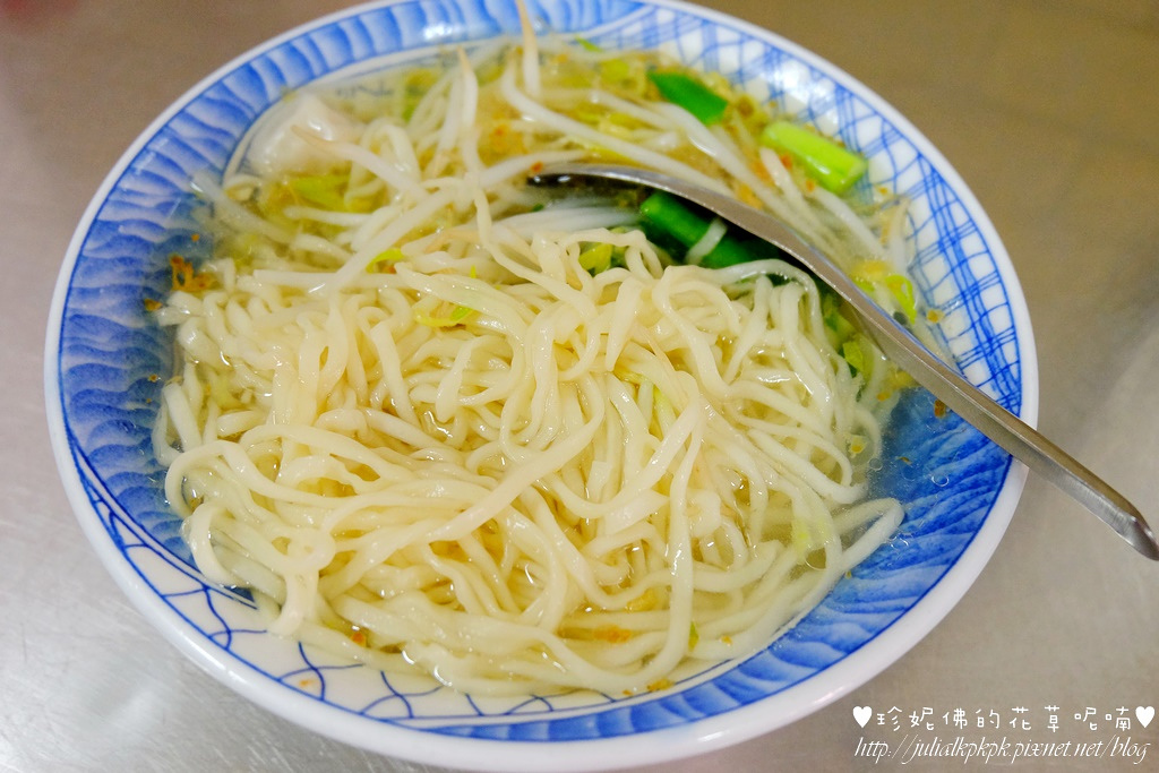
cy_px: 386
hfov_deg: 57.2
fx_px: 1062
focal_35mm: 33
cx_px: 580
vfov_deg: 40.0
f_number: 4.5
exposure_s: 1/60
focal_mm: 22.2
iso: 2000
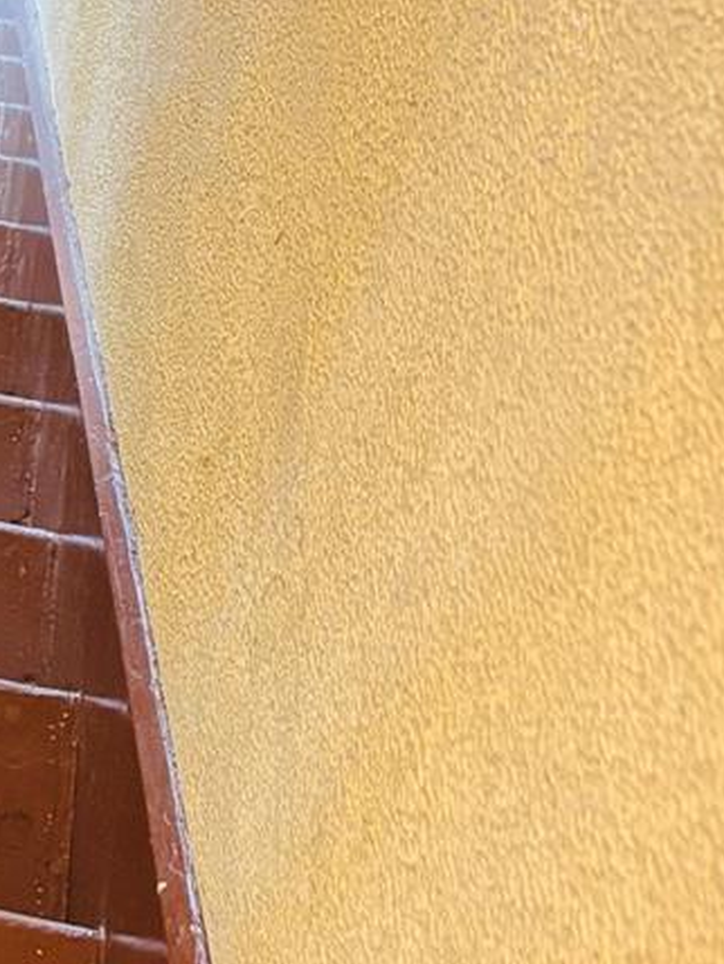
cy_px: 139
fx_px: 2592
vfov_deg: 20.7
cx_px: -553
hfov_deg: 14.2
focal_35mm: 93
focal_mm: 5.96
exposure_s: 1/60
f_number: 1.6
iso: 400
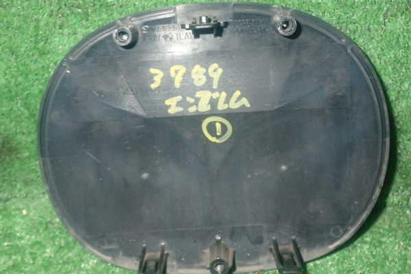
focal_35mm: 46
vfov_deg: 29.2
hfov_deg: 42.7
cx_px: 206
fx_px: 525
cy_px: 134
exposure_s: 1/40
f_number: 9
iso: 800
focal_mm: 7.84
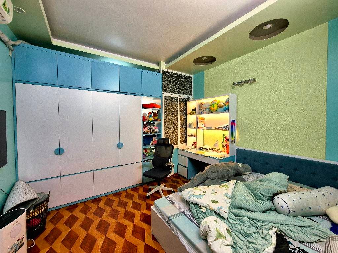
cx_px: 169
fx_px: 127
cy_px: 126
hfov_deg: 106.2
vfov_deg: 89.9
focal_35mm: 13
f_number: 2.2
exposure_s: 1/50
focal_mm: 2.2
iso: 100
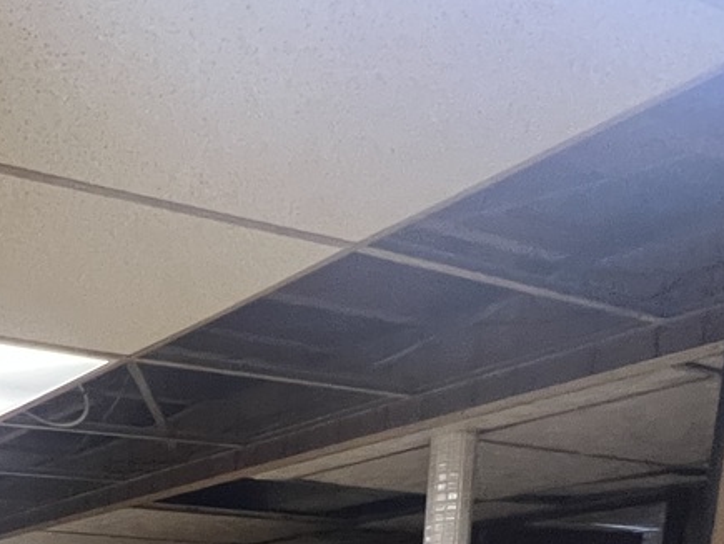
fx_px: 900
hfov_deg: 34.2
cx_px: -166
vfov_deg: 25.0
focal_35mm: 43
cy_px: 832
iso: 400
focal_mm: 1.57
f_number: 1.8
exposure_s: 1/60
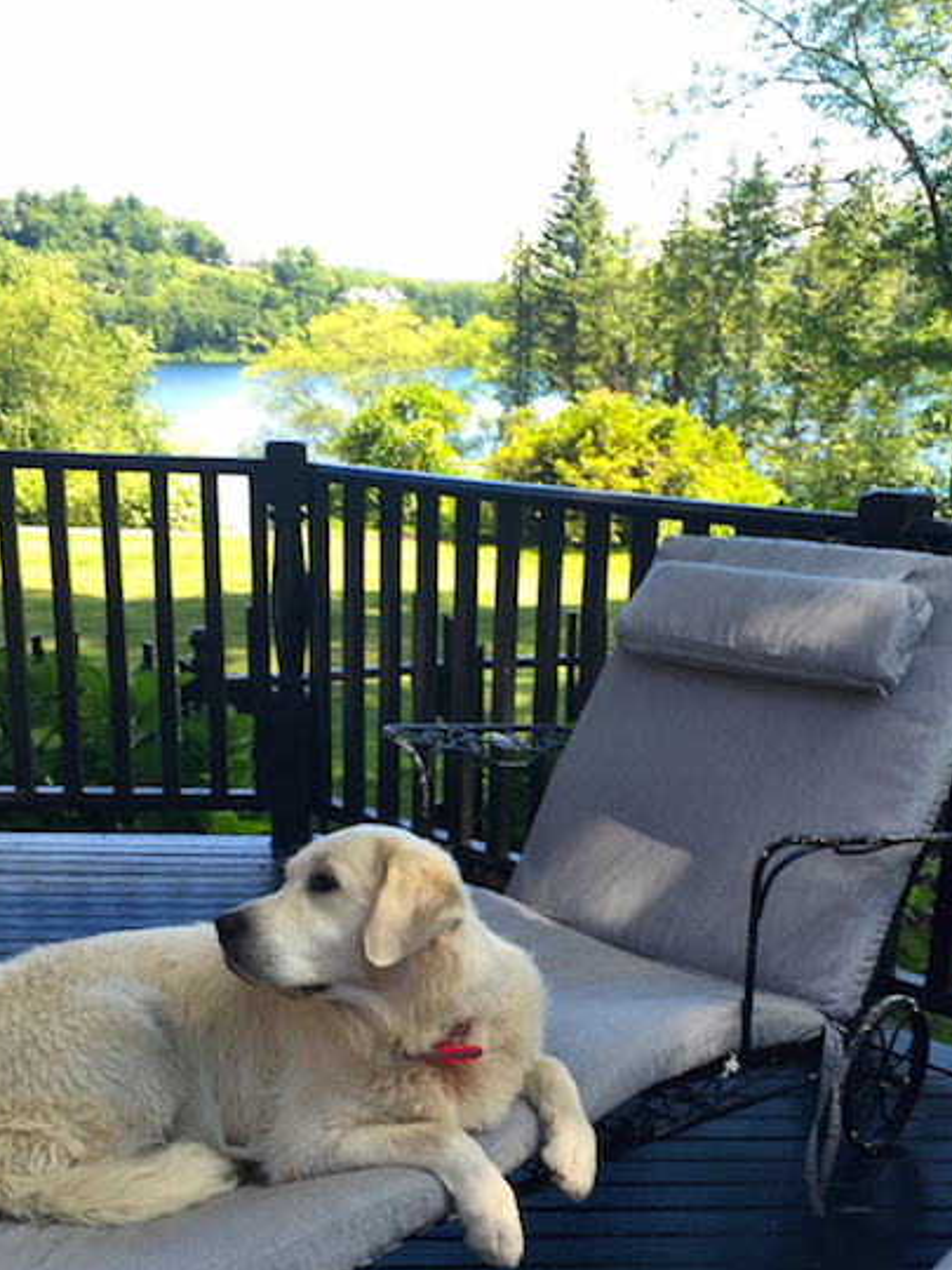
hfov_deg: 33.6
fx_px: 1577
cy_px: 861
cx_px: 491
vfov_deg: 43.2
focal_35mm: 43
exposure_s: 1/208
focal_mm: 4.15
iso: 32
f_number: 2.2
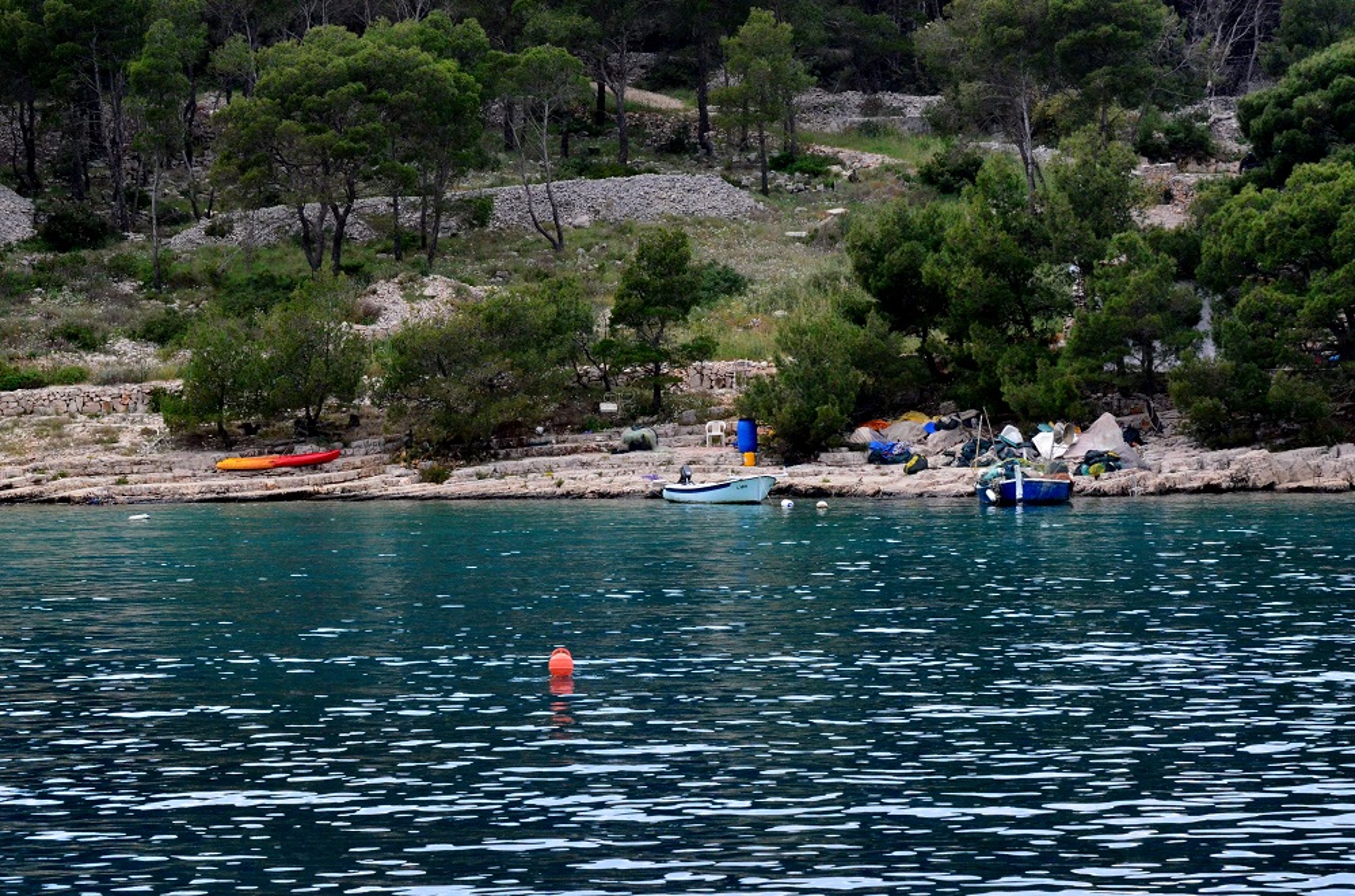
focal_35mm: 105
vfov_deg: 13.0
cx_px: 678
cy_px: 448
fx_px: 3943
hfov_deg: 19.5
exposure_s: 1/640
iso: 3200
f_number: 14
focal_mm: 70
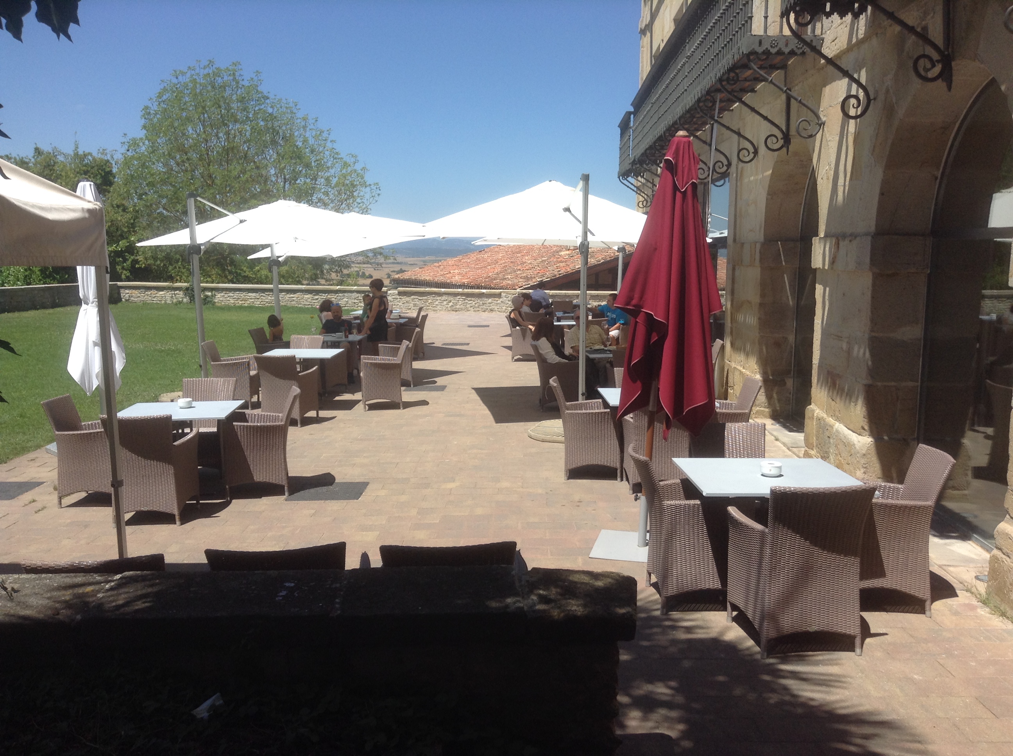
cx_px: 506
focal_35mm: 33
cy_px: 378
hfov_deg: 55.4
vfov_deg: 42.8
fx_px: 964
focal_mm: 3.3
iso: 25
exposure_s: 1/920
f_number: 2.4
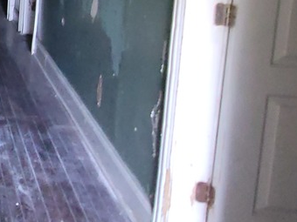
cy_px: -31
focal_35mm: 55
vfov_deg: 24.5
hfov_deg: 23.2
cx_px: -208
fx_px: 472
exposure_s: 1/30
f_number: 2.2
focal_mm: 2.2
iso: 500
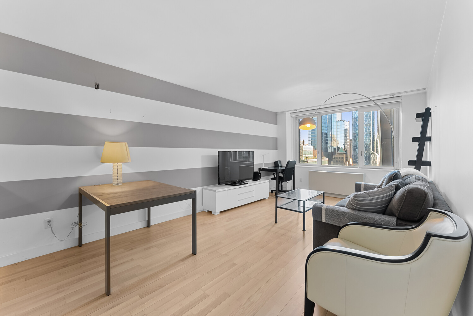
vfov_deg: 81.3
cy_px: 158
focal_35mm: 14
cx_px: 236
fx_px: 184
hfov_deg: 104.2
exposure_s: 1/1.25
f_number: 10
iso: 200
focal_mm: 14
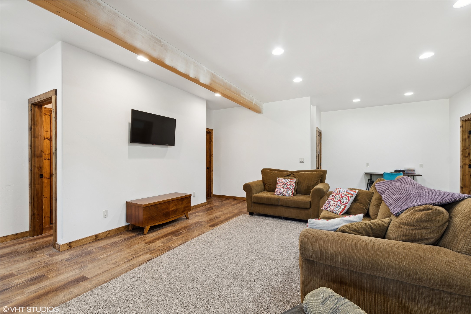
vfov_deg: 77.3
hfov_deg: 100.4
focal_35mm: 15
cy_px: 157
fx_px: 196
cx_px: 236
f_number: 6.3
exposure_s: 1/3.33
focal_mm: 10
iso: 100
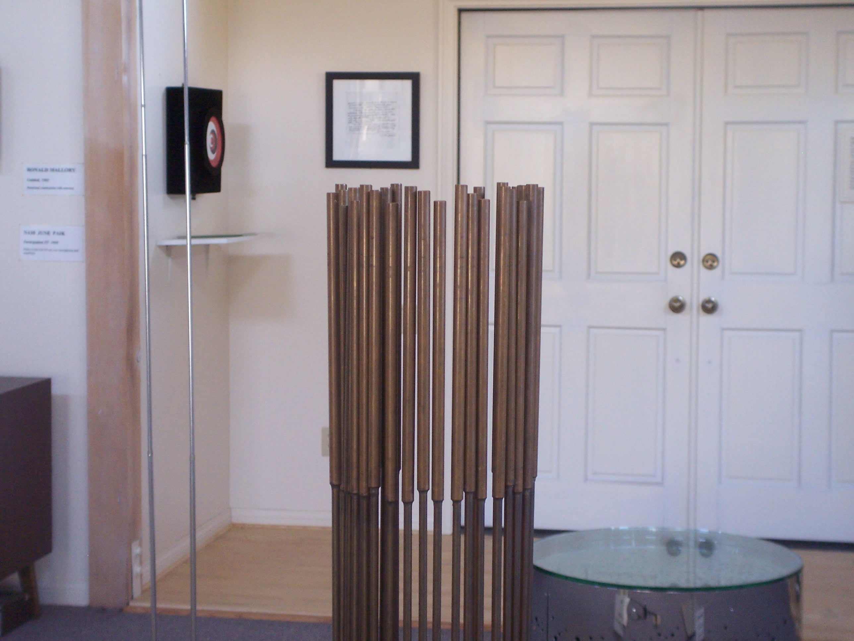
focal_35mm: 76
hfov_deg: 25.7
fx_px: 1875
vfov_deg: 19.4
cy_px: 320
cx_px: 427
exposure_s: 1/8
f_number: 4.2
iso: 160
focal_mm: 12.4
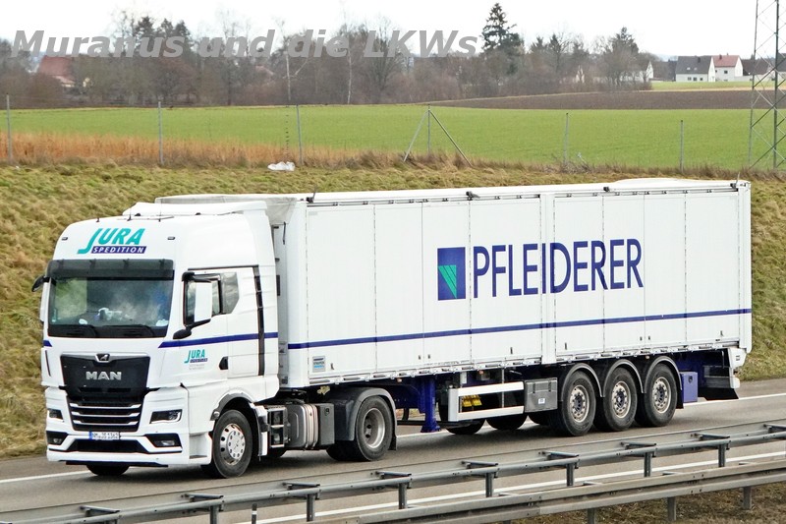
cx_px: 393
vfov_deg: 9.9
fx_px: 3012
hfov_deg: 14.9
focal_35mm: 138
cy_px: 262
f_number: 6.3
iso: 5000
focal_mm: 92
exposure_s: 1/4000
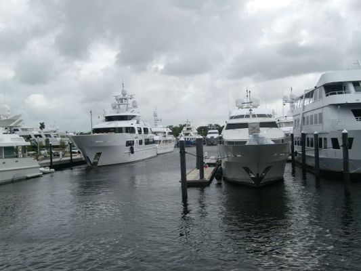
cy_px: 136
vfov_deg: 33.6
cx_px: 180
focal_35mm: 43
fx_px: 449
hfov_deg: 43.8
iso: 80
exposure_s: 1/250
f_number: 7.7
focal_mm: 7.2
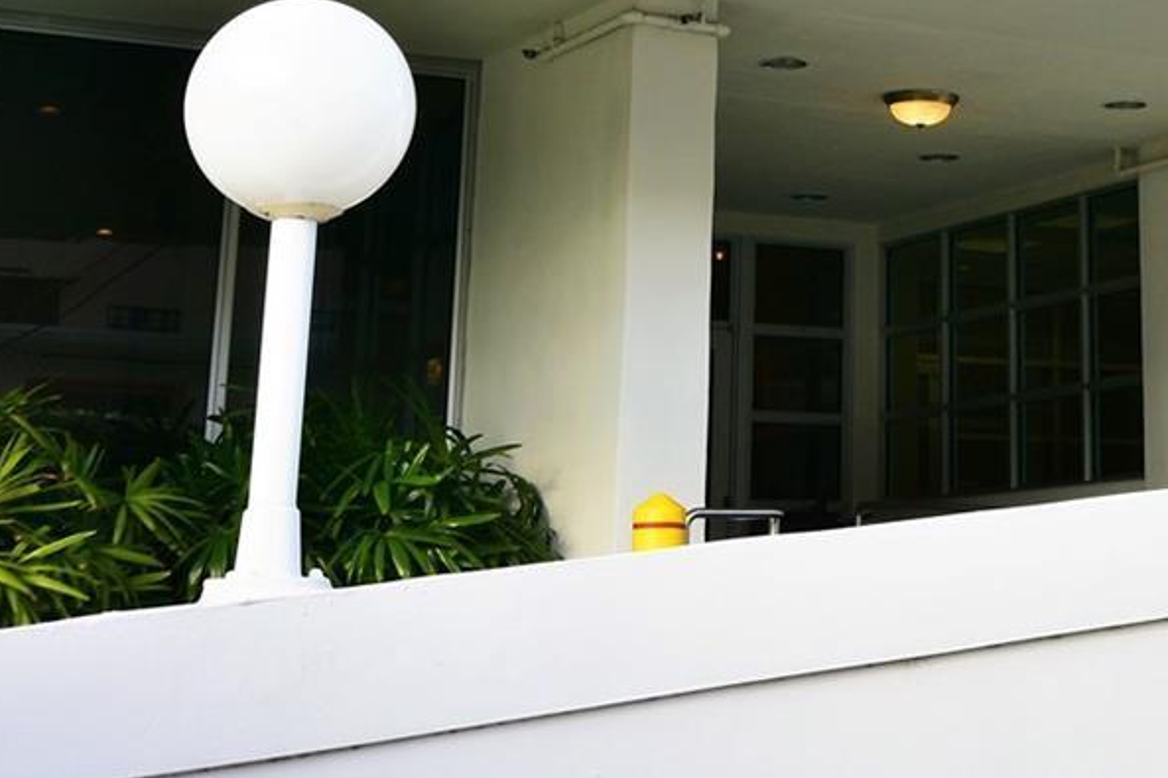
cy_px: -140
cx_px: 1105
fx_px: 2627
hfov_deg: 24.2
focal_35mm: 81
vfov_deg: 16.2
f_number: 7.1
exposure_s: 1/200
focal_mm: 20
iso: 125
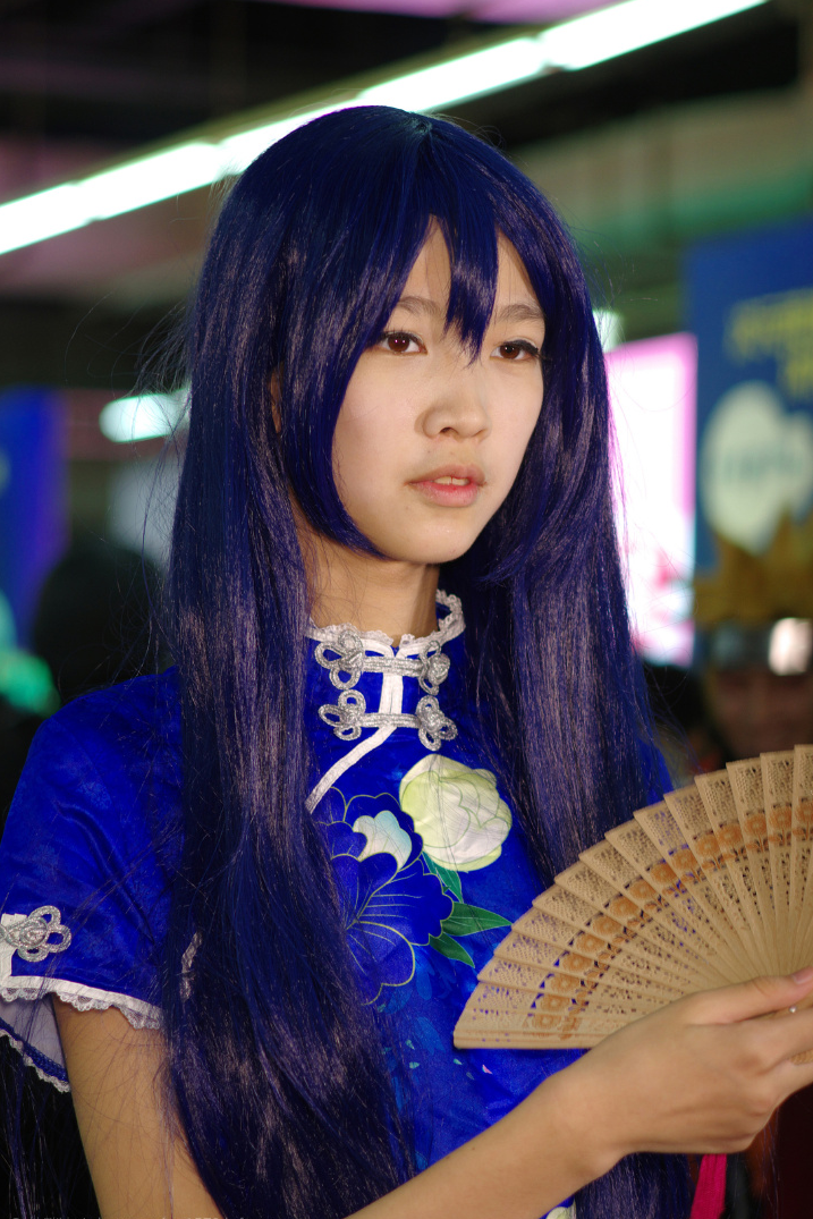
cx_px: 446
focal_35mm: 117
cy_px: 569
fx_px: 3962
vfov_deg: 17.5
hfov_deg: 11.7
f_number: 2.8
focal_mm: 70
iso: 200
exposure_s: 1/60
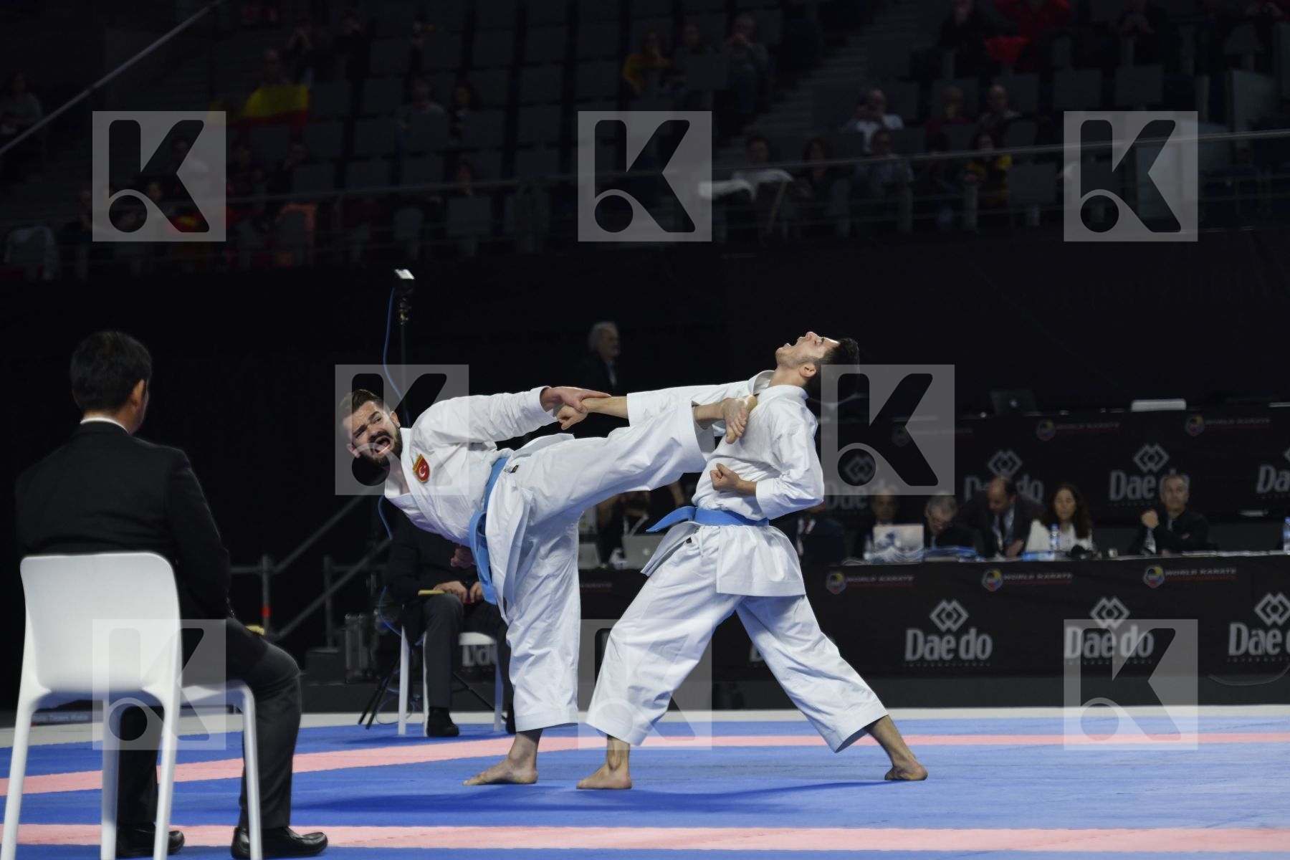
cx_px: 645
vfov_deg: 8.9
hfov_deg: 13.2
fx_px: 5554
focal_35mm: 155
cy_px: 430
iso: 1250
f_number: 4
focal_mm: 155
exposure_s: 1/800
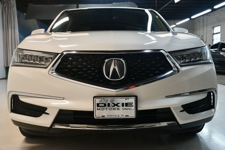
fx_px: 244
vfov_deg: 34.2
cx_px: 112
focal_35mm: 39
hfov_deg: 49.6
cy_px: 75
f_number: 3.8
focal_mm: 26
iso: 1100
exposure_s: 1/125
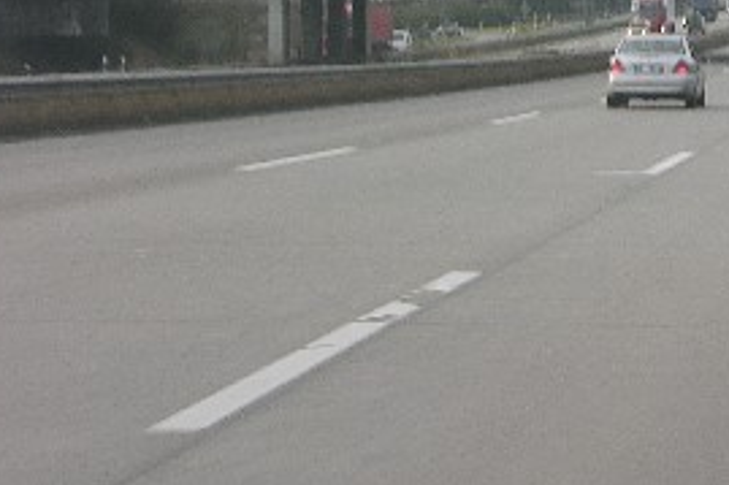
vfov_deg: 9.1
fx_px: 3036
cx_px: 714
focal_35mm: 150
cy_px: -16
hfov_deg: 13.5
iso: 50
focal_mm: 16.8
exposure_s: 1/95.7
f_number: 4.6
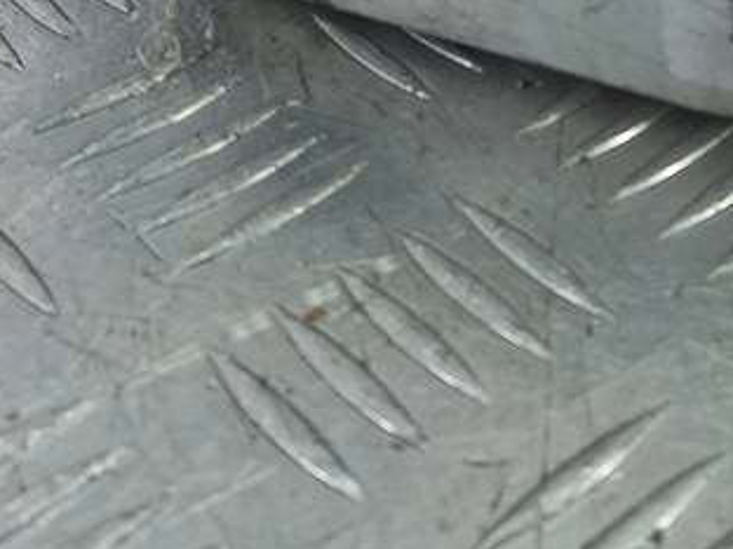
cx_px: 632
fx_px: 1736
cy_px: -267
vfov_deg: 16.4
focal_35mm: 82
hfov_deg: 23.3
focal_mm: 4.6
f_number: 1.8
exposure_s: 1/50
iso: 40
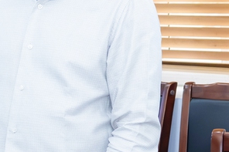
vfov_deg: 6.7
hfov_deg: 10.1
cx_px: 110
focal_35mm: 203
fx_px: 1291
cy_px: -43
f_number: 4
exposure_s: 1/250
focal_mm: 30
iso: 1600
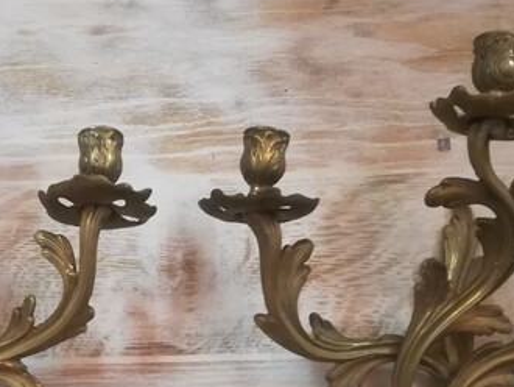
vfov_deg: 22.8
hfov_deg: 30.5
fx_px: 936
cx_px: 173
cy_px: 343
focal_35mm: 63
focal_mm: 3.83
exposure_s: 1/20
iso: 640
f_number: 2.2
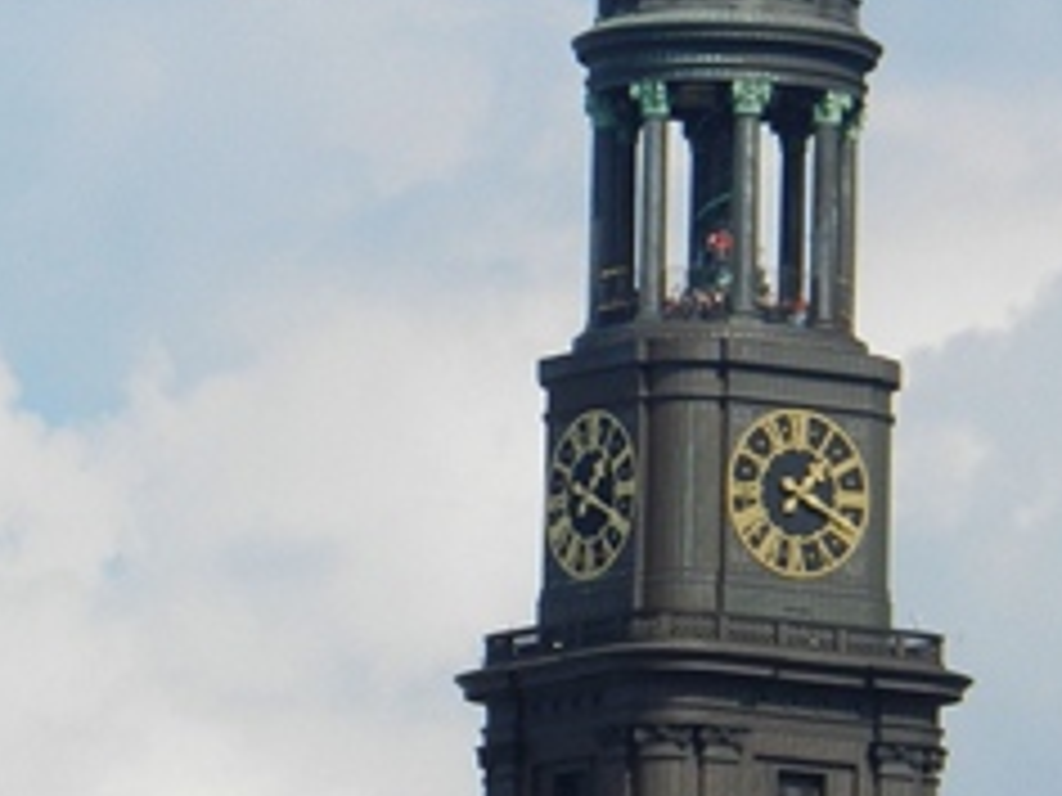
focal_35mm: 447
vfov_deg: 3.3
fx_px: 13714
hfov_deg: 4.4
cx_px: 608
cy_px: 364
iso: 160
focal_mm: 29.7
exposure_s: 1/1000
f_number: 5.3
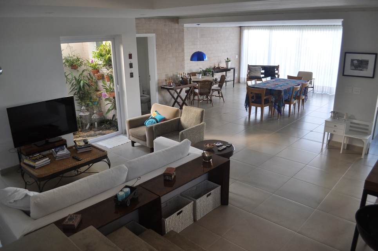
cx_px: 189
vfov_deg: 47.8
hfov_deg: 67.4
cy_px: 126
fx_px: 283
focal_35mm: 27
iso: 400
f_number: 3.5
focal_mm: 18
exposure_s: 1/50
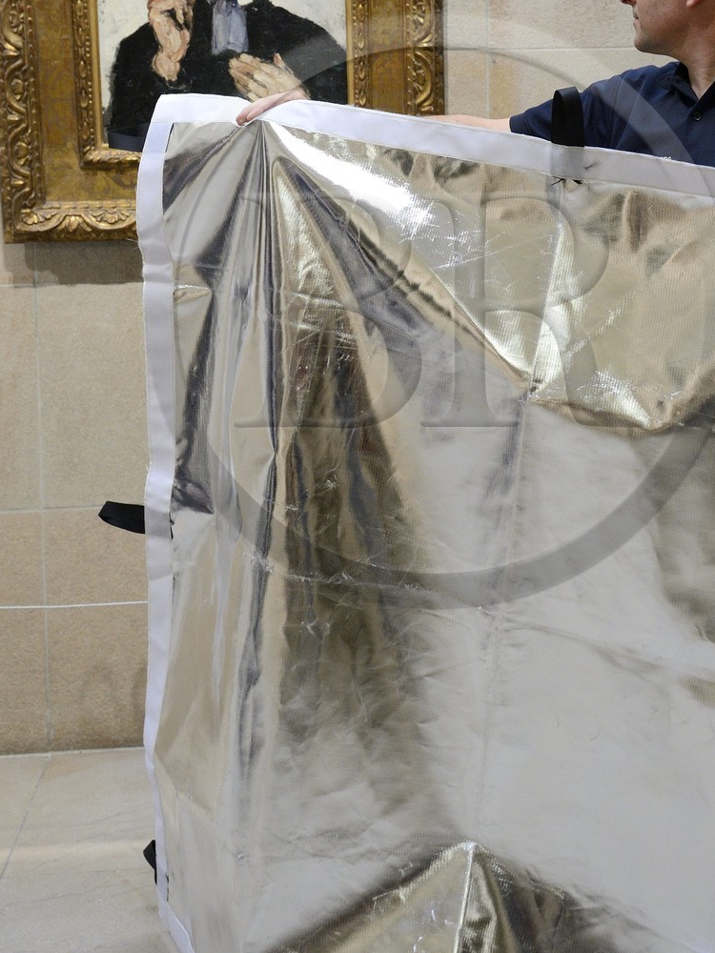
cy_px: 311
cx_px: 437
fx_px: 1102
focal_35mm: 40
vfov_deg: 46.0
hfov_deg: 35.8
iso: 1600
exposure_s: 1/40
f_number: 4.5
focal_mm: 26
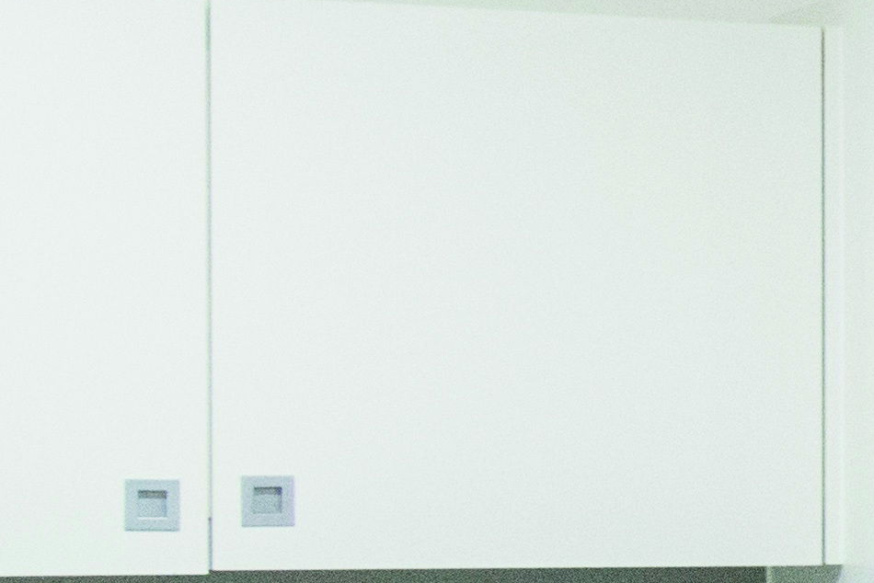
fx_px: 4517
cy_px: 569
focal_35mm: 186
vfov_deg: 7.4
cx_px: 1855
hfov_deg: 10.1
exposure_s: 1/80
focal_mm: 24
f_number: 7.1
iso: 4500
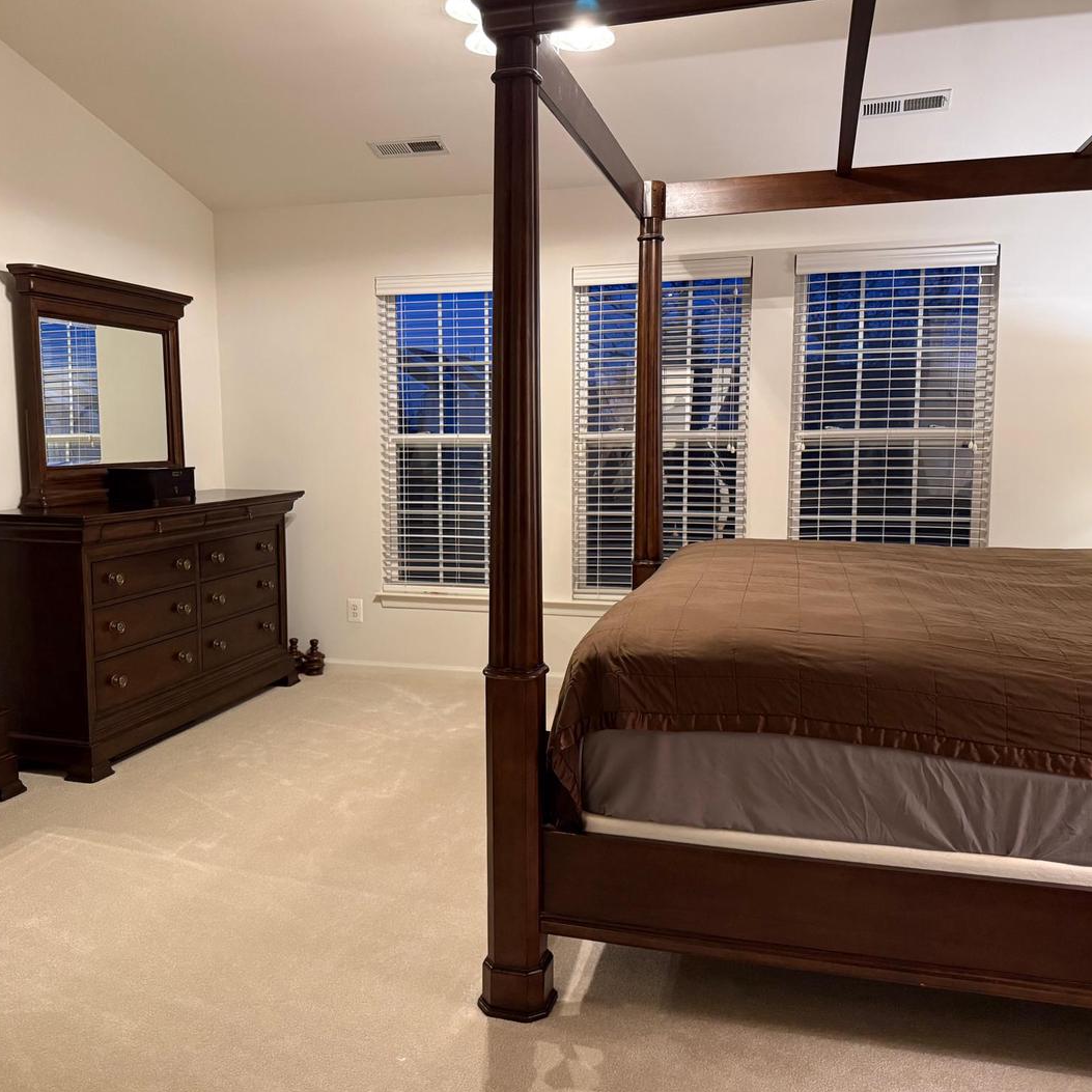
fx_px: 1035
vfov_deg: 55.6
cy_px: 542
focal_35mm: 29
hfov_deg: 55.5
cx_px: 487
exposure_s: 1/60
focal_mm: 6.76
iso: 800
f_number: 1.78
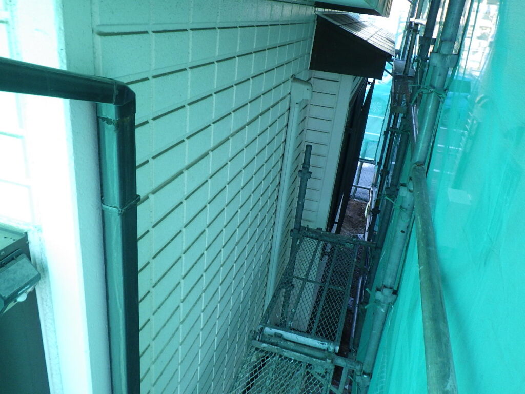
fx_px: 425
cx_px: 262
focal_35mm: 28
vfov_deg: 49.7
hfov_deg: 63.4
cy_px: 197
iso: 200
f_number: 3.5
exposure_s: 1/60
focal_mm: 5
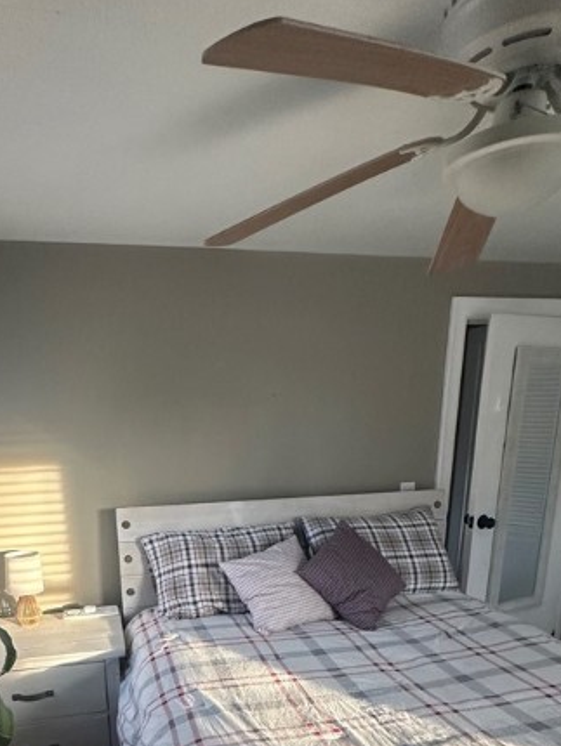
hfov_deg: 54.3
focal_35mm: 25
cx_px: 212
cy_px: 550
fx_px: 540
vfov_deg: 65.6
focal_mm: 2.22
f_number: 2.2
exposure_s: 1/80
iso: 320
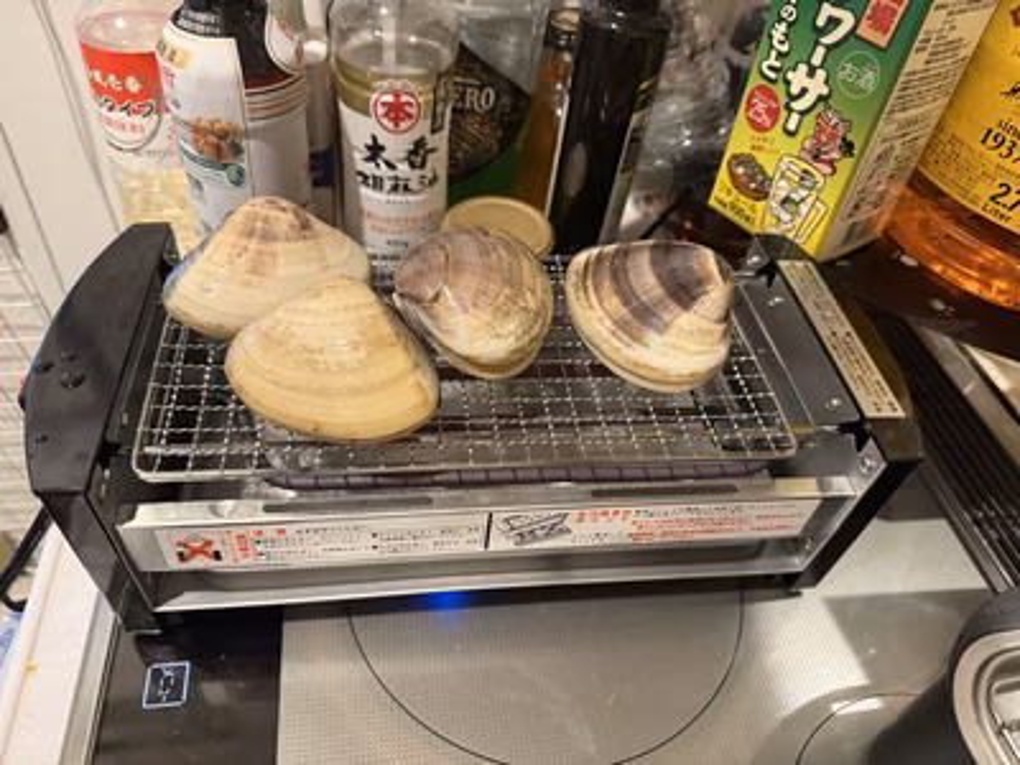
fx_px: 707
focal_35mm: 24
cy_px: 382
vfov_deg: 56.8
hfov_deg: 71.6
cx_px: 510
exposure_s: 1/50
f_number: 1.78
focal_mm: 6.76
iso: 500
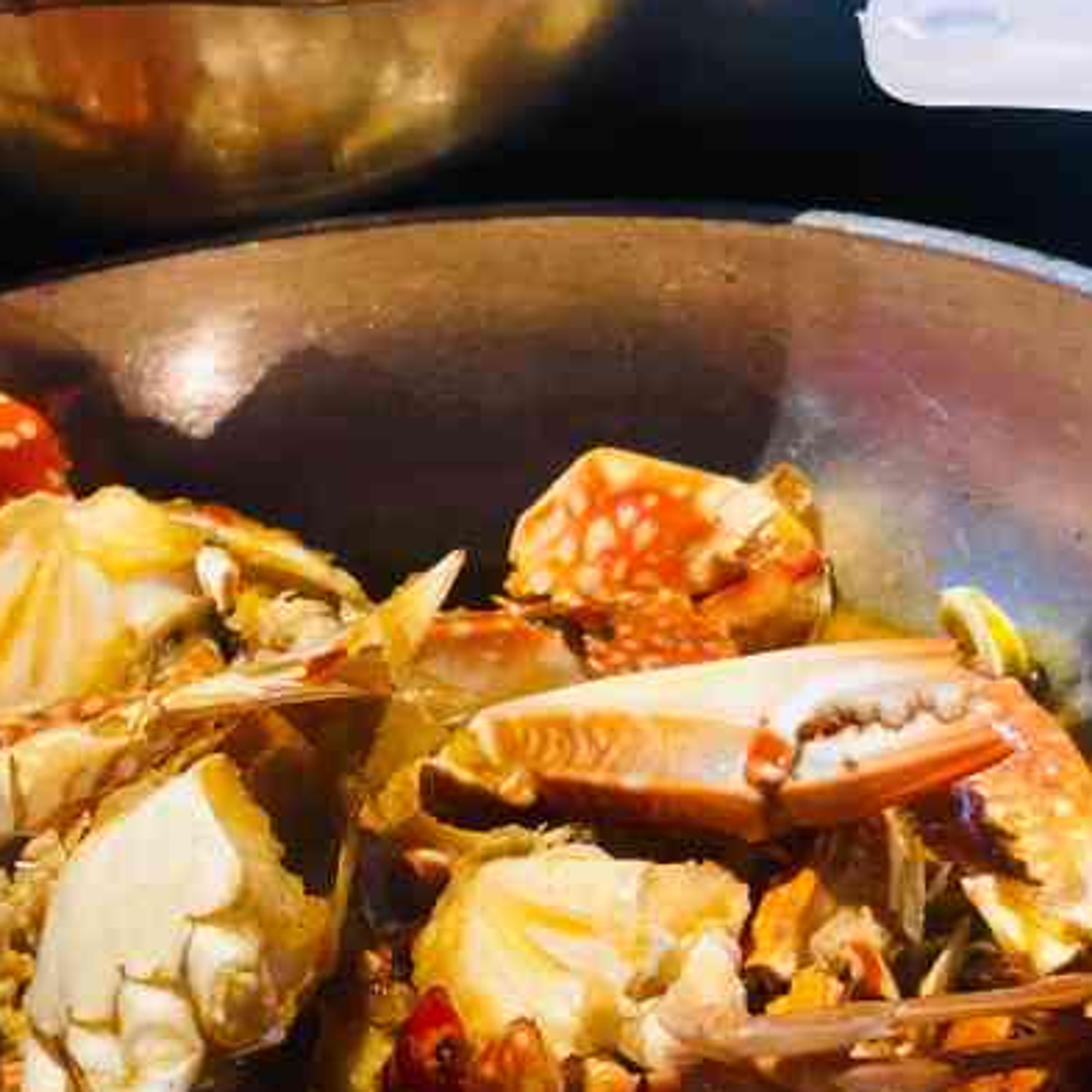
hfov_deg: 15.9
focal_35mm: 109
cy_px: 868
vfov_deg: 15.9
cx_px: 208
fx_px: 3890
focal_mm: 6
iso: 125
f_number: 2.4
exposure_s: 1/25
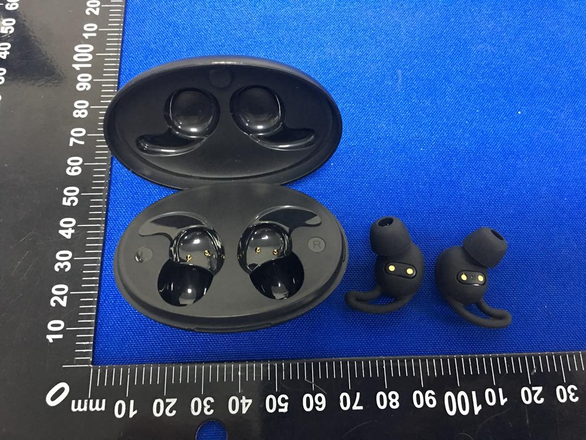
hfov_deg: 61.7
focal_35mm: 29
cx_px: 293
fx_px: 491
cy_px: 220
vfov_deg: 48.2
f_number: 2.2
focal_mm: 4.15
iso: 160
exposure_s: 1/8
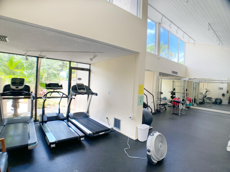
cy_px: 86
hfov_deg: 67.3
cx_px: 115
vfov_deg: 53.1
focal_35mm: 26
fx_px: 173
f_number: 1.8
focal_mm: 4.25
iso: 50
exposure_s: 1/122
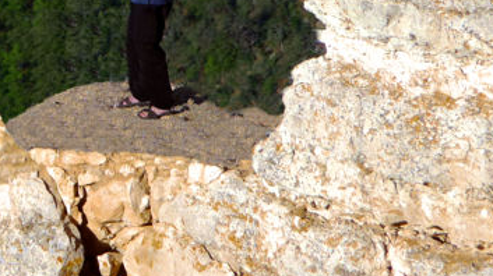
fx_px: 9040
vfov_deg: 1.8
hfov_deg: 3.1
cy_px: 66
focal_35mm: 692
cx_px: 64
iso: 100
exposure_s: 1/1000
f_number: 4.9
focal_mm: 47
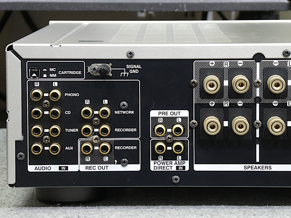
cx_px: 146
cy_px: 109
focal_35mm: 143
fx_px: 1202
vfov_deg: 10.4
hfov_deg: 13.8
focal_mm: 25.6
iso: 200
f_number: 5.4
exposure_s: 1/4
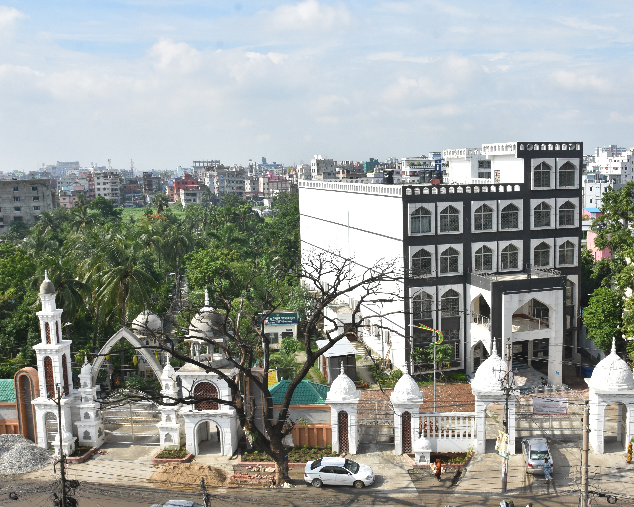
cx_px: 387
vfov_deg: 39.2
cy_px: 256
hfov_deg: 47.6
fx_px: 713
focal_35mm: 38
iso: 640
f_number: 13
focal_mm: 22
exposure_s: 1/640
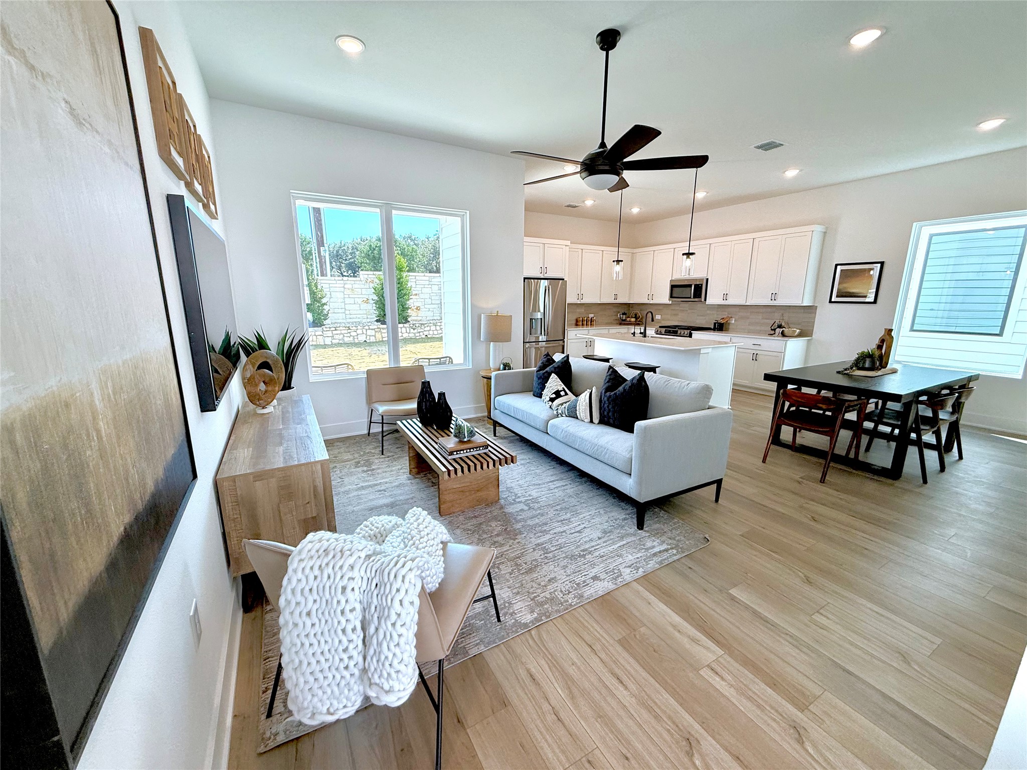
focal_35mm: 14
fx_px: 415
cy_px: 385
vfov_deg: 85.7
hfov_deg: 102.1
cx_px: 514
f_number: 2.2
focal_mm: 2.22
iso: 64
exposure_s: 1/190
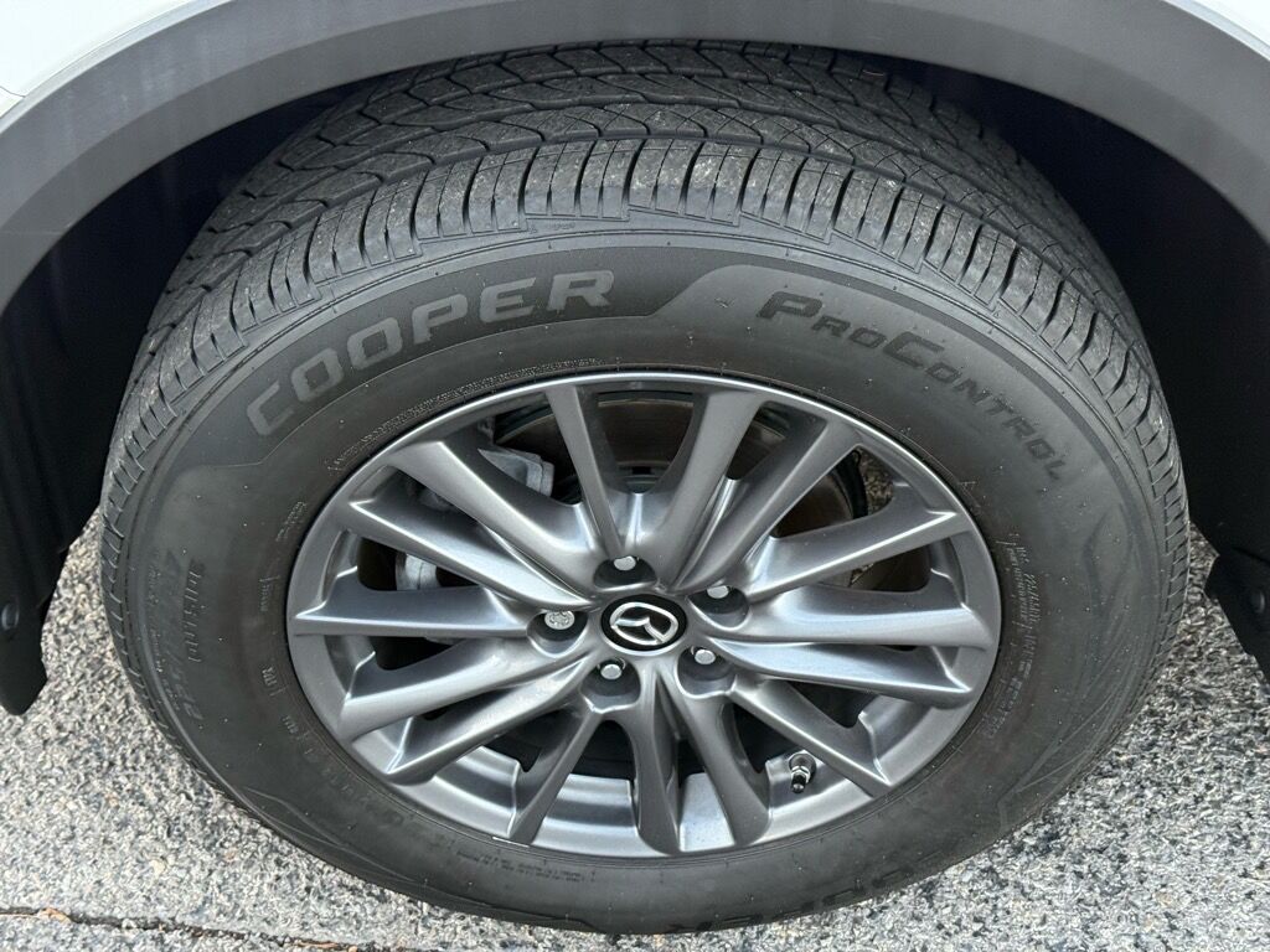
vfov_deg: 30.3
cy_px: 476
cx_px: 635
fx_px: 1761
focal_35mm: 48
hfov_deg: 39.7
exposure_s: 1/60
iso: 250
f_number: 1.78
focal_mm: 6.76
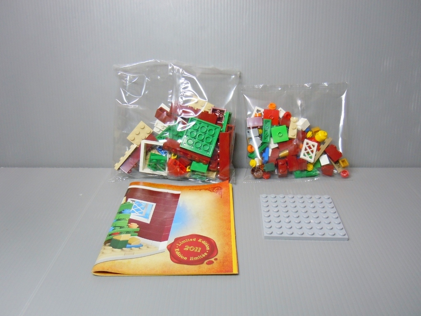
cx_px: 210
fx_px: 365
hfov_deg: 60.0
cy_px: 158
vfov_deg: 46.8
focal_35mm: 30
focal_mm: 5.4
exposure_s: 1/13
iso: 200
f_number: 3.5
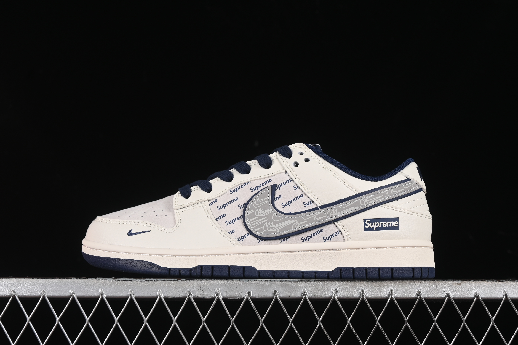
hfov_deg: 27.0
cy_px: 172
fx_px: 1079
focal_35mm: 75
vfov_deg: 18.2
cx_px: 259
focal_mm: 50
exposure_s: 1/80
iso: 160
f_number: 8
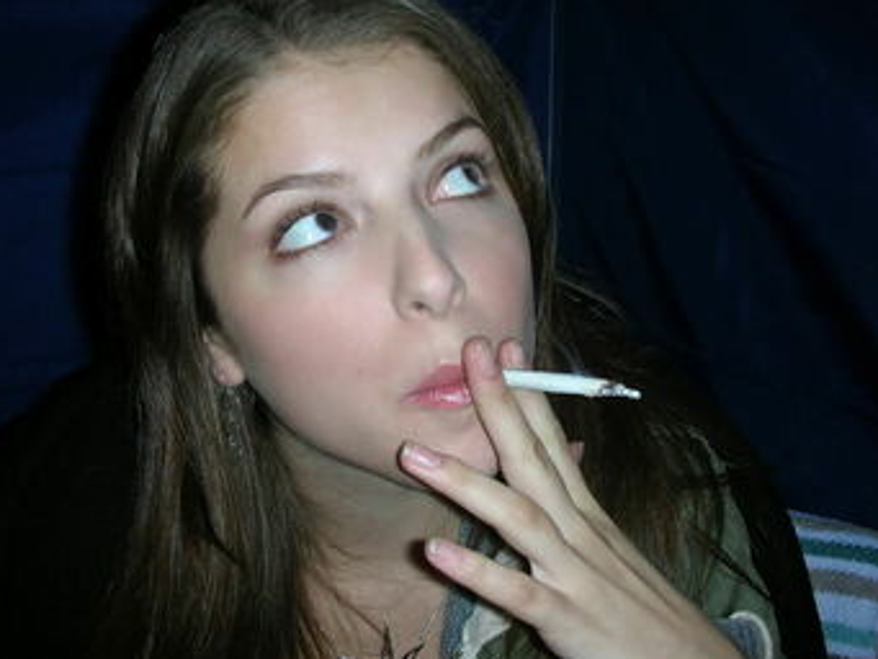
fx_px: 1040
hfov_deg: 45.7
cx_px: 399
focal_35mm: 41
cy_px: 296
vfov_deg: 35.1
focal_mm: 5.8
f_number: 3
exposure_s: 1/60.1
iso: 50
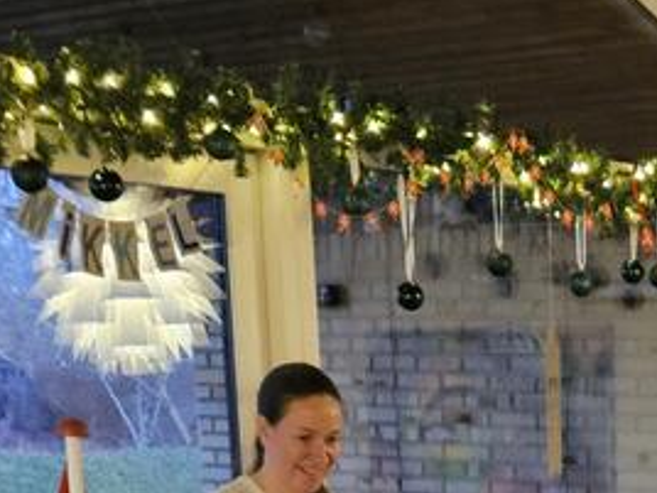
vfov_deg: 13.7
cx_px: 794
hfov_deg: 18.7
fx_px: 1879
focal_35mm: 99
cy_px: 809
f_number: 1.8
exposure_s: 1/25
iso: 640
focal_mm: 5.4
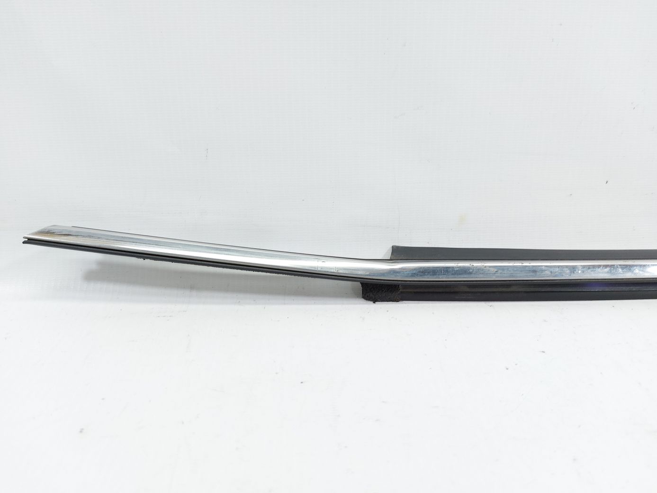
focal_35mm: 24
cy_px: 246
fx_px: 455
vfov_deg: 56.8
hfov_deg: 71.6
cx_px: 328
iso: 50
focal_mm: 5.23
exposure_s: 1/50
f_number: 1.8
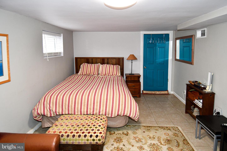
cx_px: 114
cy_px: 76
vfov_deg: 67.4
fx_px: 113
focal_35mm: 18
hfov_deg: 90.0
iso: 800
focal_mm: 12
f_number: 4
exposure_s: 1/60
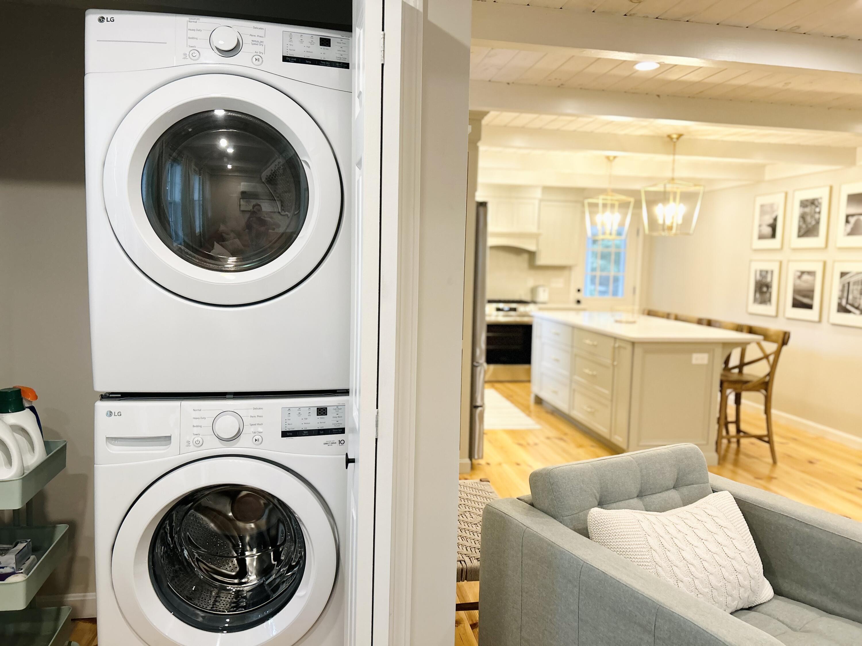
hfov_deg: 67.3
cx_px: 431
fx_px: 647
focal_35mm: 26
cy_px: 323
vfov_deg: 53.1
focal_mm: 5.7
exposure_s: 1/60
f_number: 1.5
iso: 200
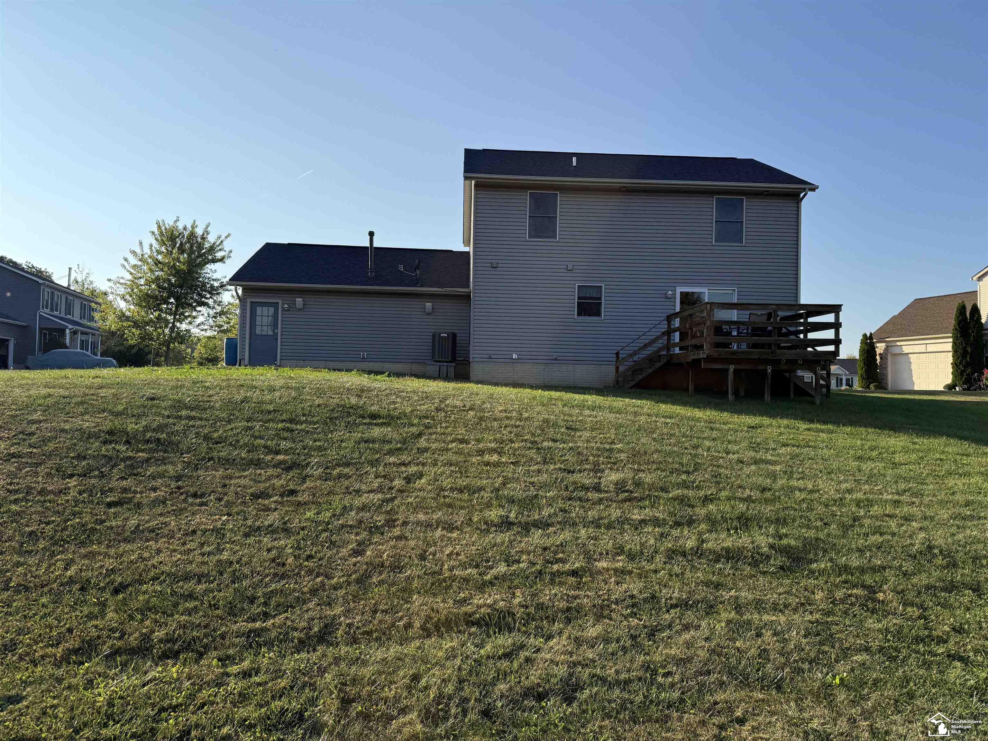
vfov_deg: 56.8
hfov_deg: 71.6
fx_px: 685
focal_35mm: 24
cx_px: 494
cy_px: 370
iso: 100
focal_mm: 6.76
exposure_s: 1/4975
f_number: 1.78
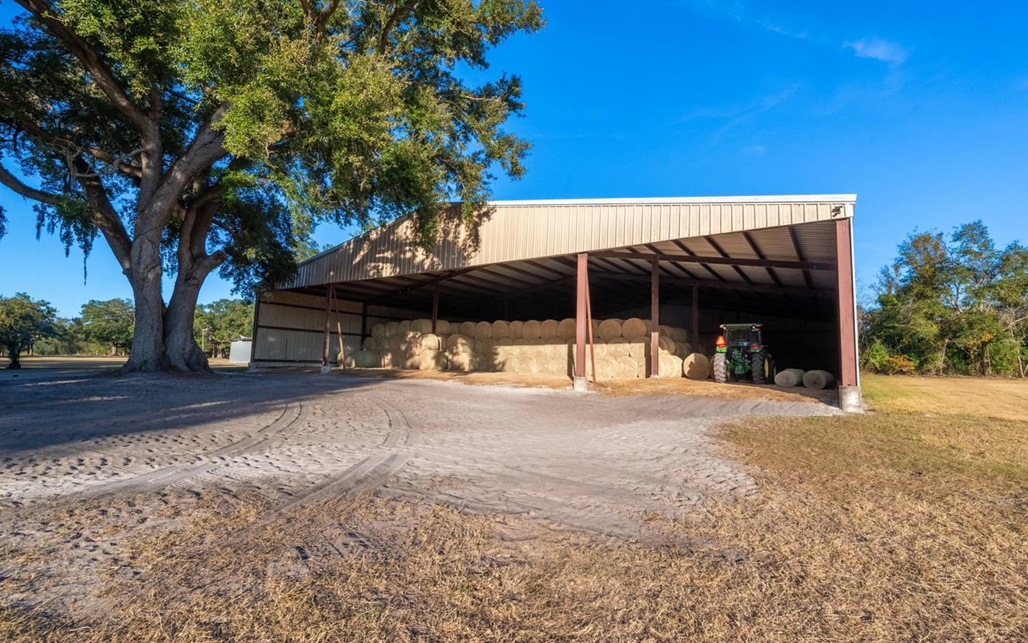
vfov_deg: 71.3
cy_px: 315
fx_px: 448
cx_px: 544
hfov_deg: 97.7
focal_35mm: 16
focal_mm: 14
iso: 400
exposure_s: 1/4000
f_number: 9
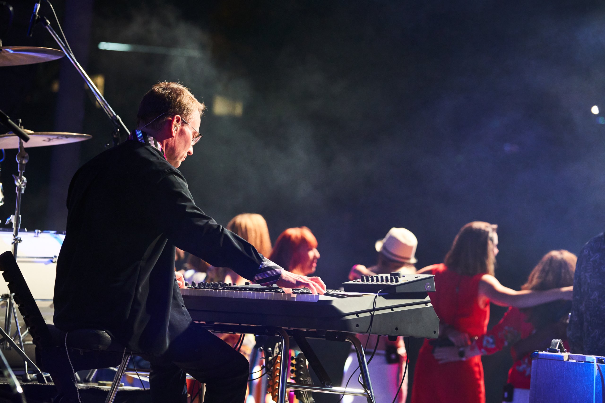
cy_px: 202
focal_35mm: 118
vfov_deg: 11.6
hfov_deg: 17.3
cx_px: 302
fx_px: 1983
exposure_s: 1/250
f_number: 4
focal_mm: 118
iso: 4000
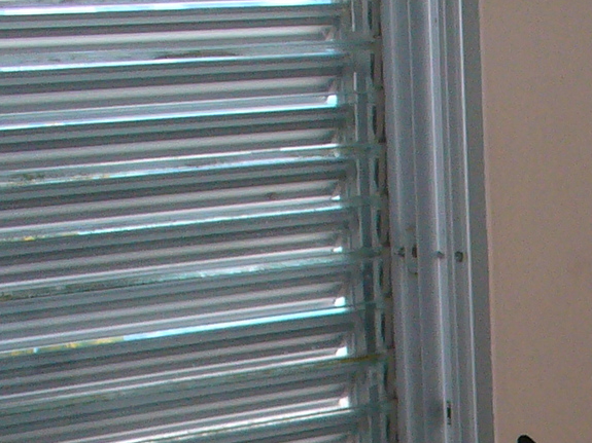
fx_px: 2753
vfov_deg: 8.8
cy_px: 809
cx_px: 966
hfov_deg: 11.6
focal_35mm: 161
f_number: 2.8
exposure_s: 1/30
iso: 100
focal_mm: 6.1
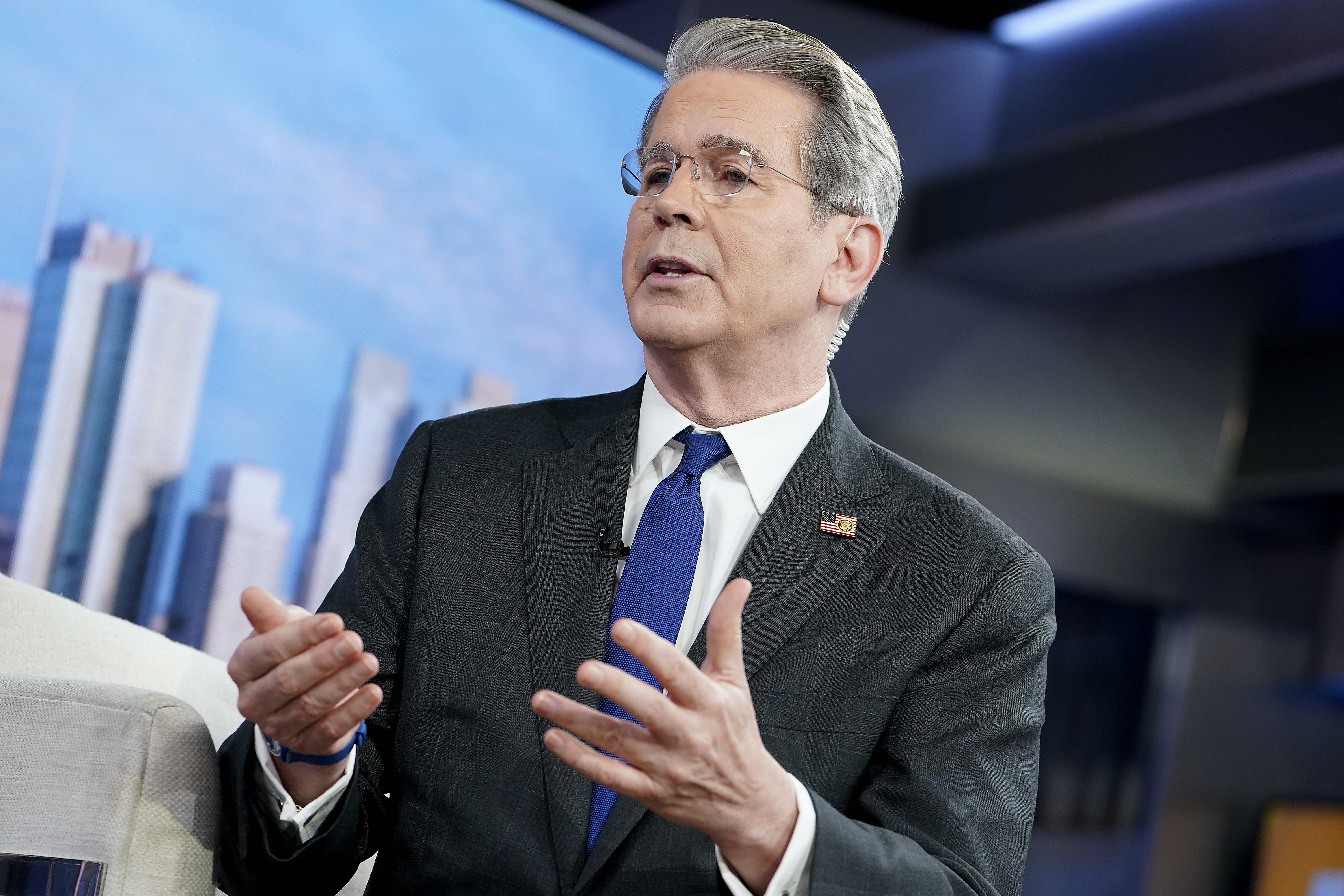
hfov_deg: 13.7
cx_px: 672
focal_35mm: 150
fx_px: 5600
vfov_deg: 9.1
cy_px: 448
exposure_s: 1/160
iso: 1600
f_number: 5.6
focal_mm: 150
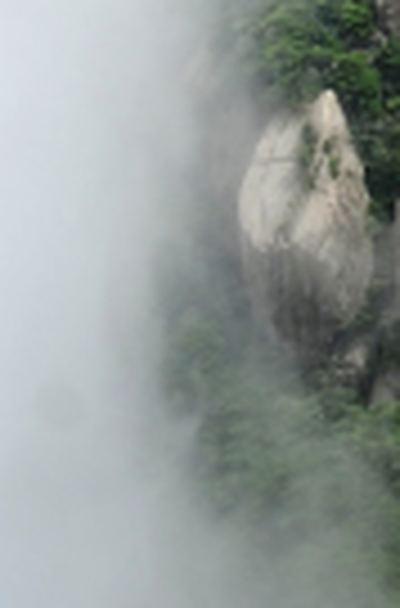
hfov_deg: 6.1
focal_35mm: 205
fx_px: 3443
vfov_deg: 8.8
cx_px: 1213
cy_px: -1000
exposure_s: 1/125
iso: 100
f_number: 13
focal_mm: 18
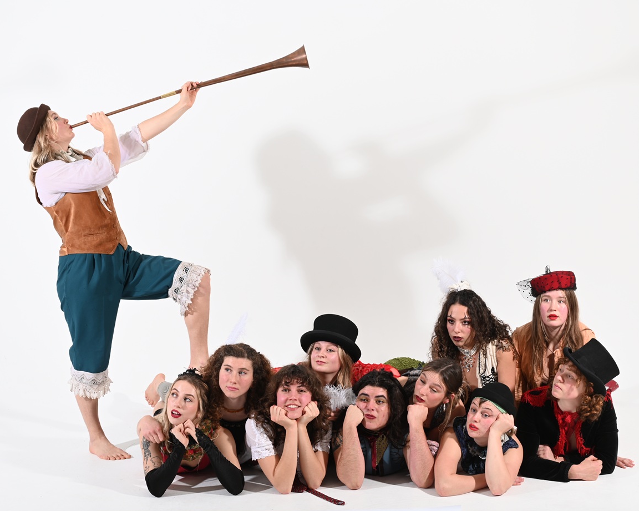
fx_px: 1078
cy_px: 258
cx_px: 325
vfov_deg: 26.7
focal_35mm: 57
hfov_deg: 33.0
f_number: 10
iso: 100
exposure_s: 1/125
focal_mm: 50
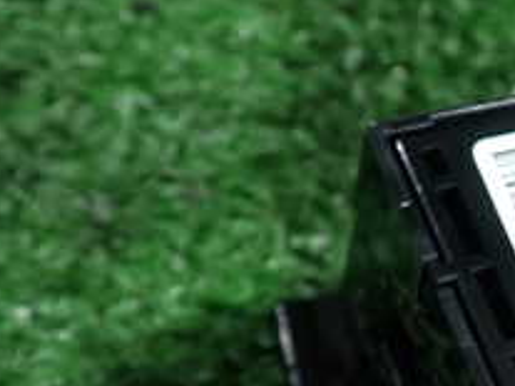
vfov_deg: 16.7
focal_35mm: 87
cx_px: 627
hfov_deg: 20.9
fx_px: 1294
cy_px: 351
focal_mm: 5.4
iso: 320
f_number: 2.3
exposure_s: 1/30
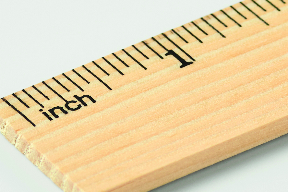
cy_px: 109
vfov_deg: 2.3
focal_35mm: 592
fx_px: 4736
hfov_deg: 3.5
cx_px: 122
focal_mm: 105
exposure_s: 1/125
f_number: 11
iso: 100
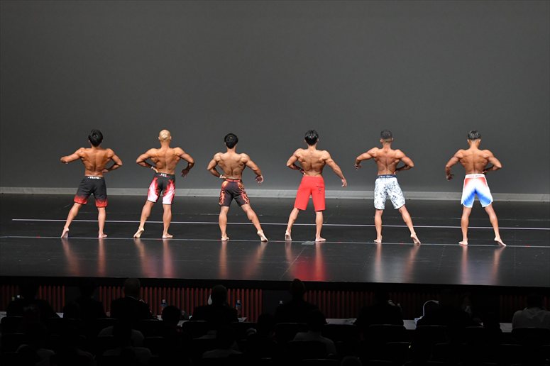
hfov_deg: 16.7
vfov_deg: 11.1
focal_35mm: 123
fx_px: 1878
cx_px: 275
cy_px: 183
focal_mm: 82
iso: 4000
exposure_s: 1/400
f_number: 5.6
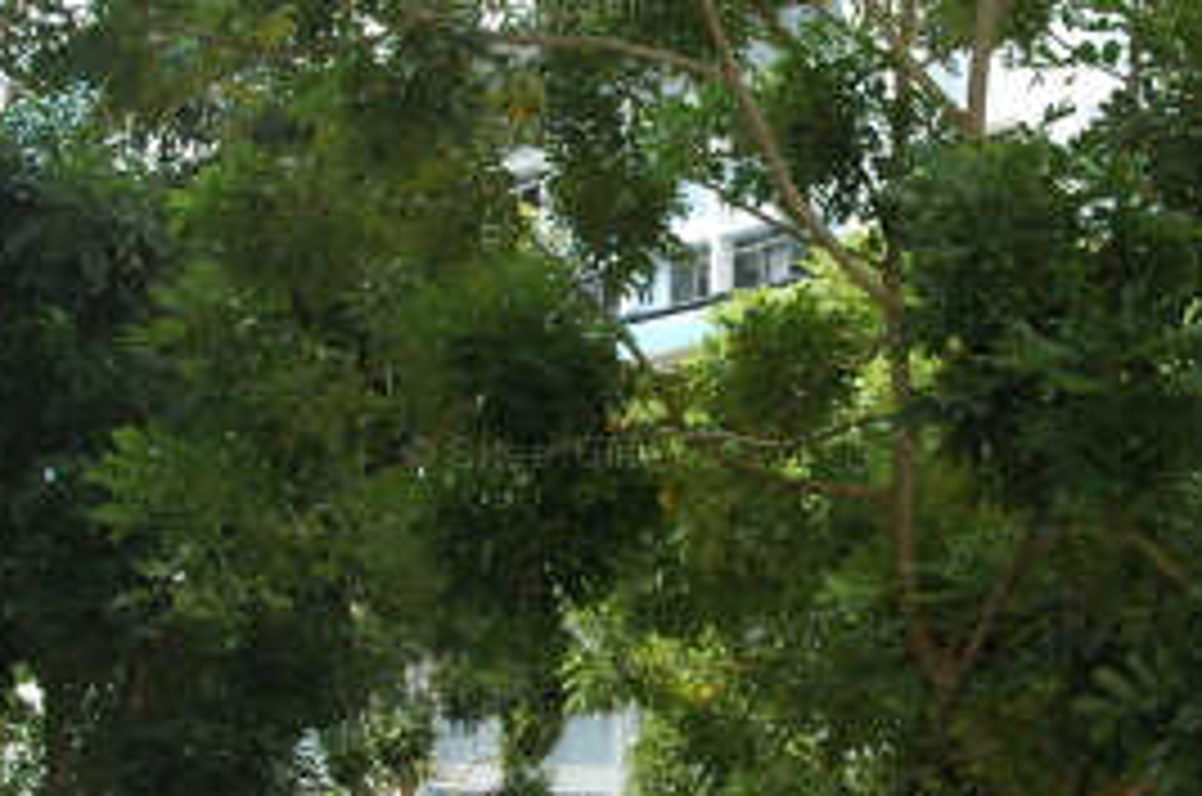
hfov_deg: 29.6
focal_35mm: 68
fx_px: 2266
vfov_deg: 19.9
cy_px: 353
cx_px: 738
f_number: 4
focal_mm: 22
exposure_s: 1/1000
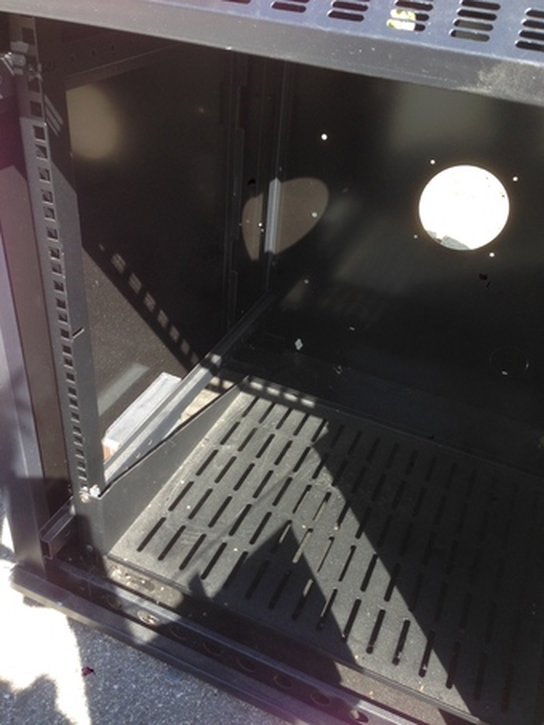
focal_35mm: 33
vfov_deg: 55.3
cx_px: 272
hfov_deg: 43.0
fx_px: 691
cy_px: 362
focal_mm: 4.12
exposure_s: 1/151
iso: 50
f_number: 2.4
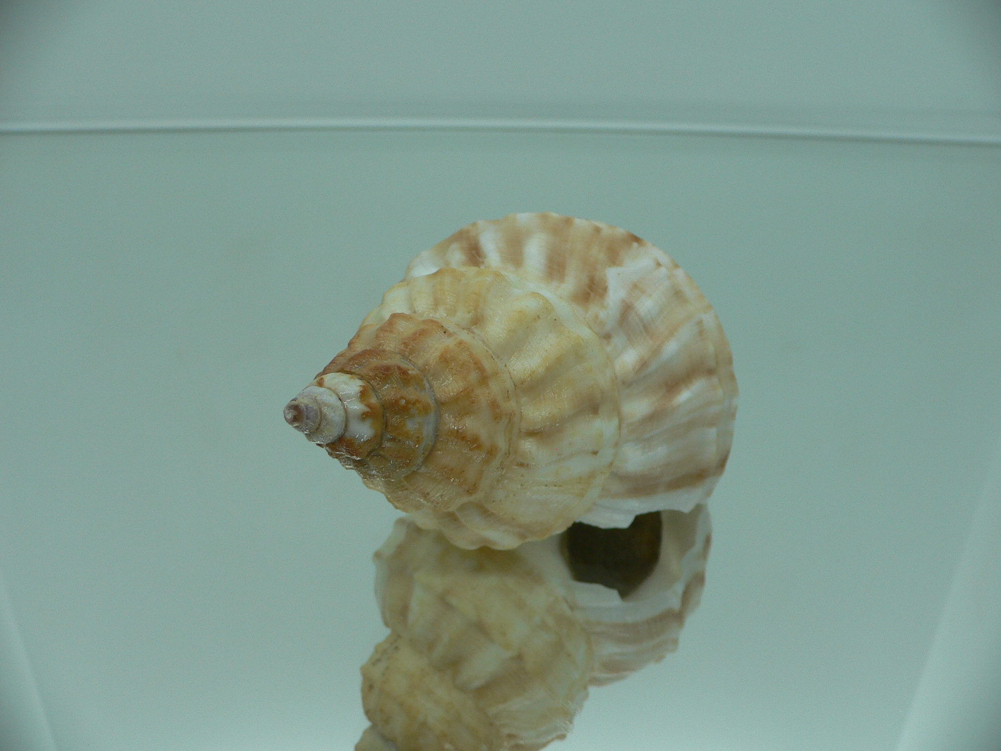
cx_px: 500
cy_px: 376
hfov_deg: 52.6
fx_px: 1012
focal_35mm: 35
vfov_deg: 40.7
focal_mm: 4.6
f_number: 2.8
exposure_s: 1/80
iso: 80
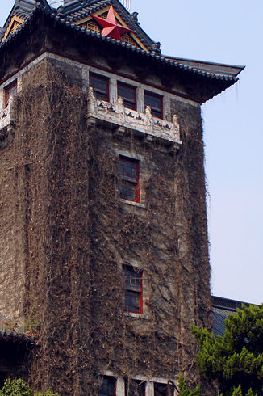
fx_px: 988
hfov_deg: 15.1
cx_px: 53
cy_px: 295
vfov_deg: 22.4
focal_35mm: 90
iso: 100
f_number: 8
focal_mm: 28
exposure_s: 1/200
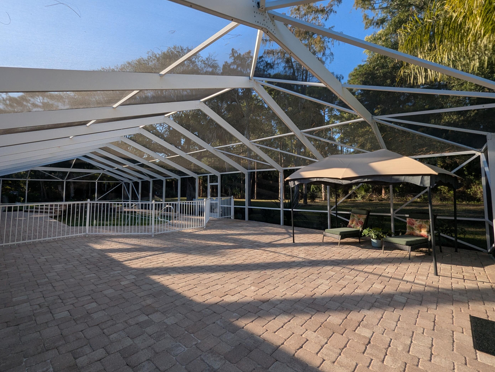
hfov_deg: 101.9
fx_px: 200
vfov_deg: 85.7
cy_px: 177
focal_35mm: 14
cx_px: 233
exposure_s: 1/357
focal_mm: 1.95
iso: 39
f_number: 2.2
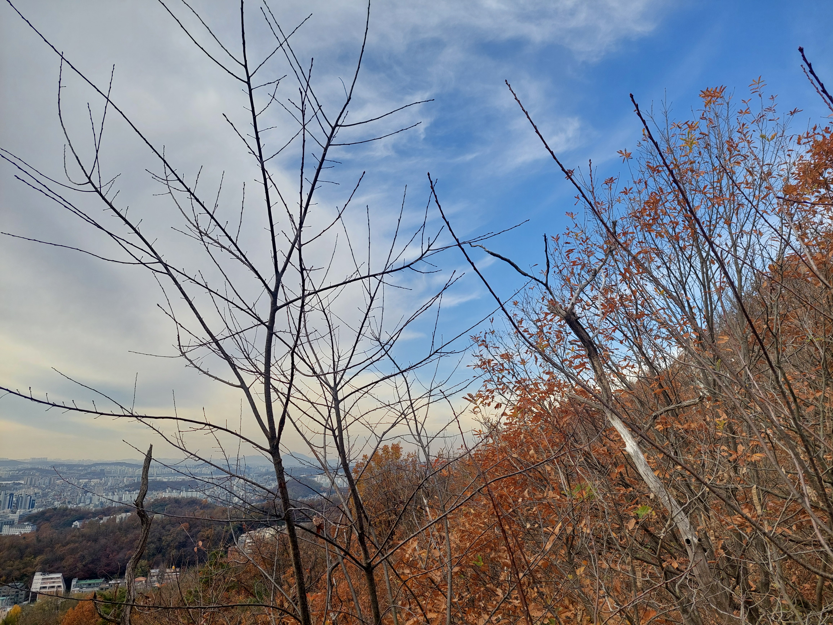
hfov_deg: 69.4
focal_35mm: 25
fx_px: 602
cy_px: 312
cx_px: 416
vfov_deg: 54.9
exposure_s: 1/1214
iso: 40
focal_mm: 5.23
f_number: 1.8
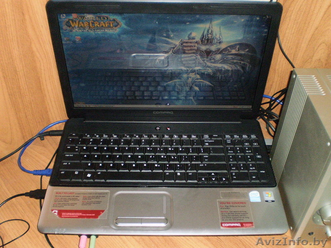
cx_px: 166
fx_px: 344
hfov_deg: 51.4
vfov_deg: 39.7
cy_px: 124
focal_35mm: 36
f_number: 3.1
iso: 400
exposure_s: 1/250
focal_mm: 6.3
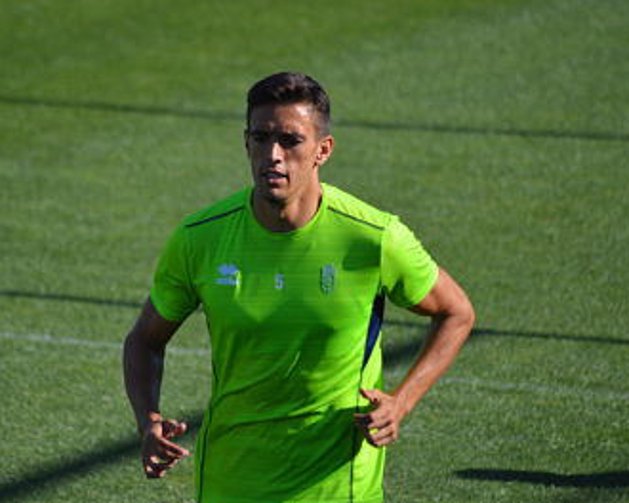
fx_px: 9531
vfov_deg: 3.0
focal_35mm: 512
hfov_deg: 3.8
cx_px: 273
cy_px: 252
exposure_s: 1/1600
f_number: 5.6
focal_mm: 300
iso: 400
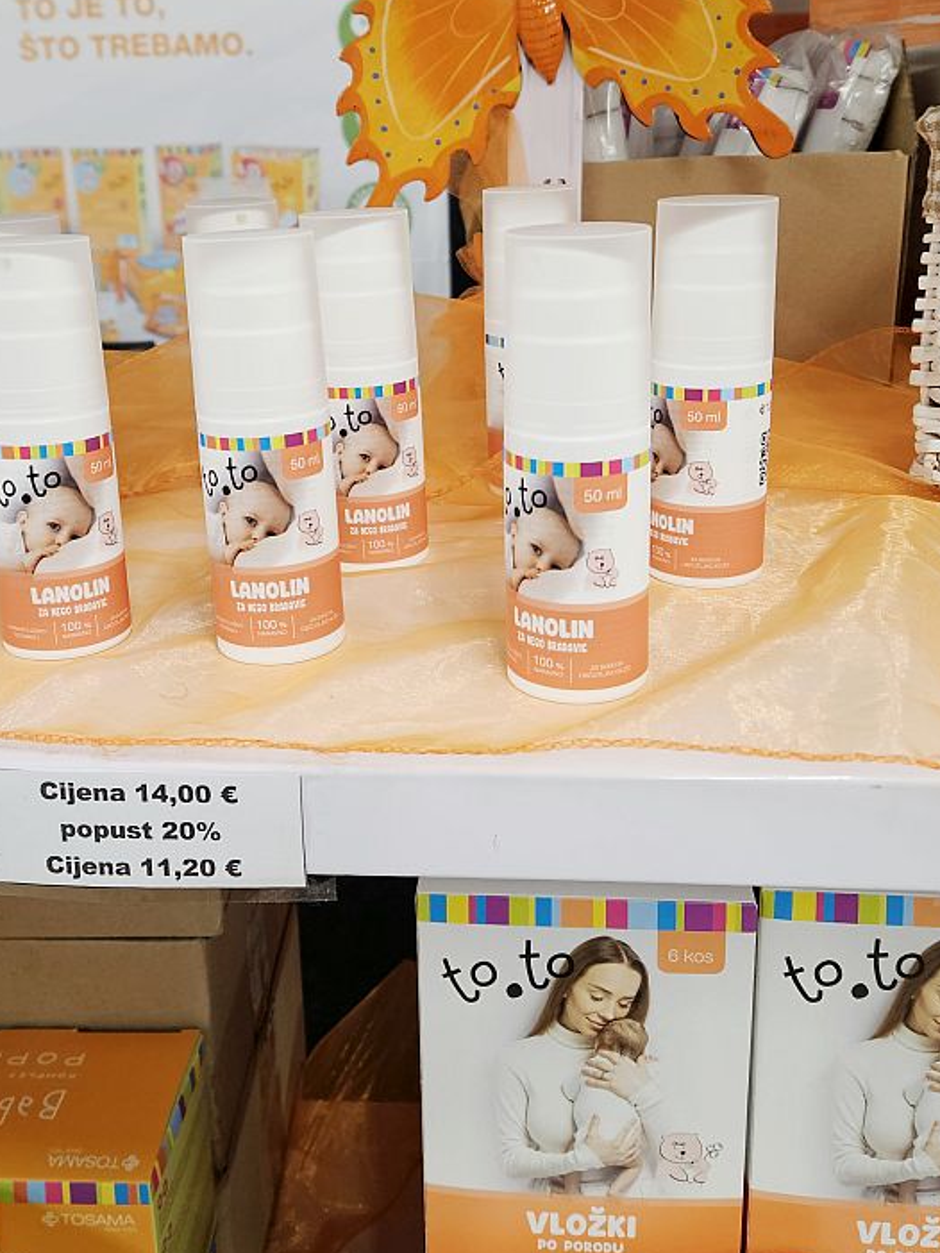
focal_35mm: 35
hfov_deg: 40.7
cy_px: 501
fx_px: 1267
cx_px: 416
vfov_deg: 52.3
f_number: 1.8
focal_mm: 5.4
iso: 200
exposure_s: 1/100
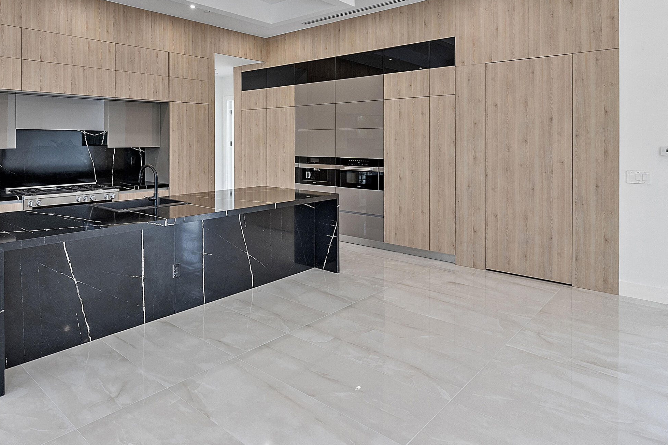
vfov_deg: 54.0
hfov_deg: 72.6
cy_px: 148
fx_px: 427
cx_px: 196
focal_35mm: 23
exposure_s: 1/25
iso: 250
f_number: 7.1
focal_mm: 10
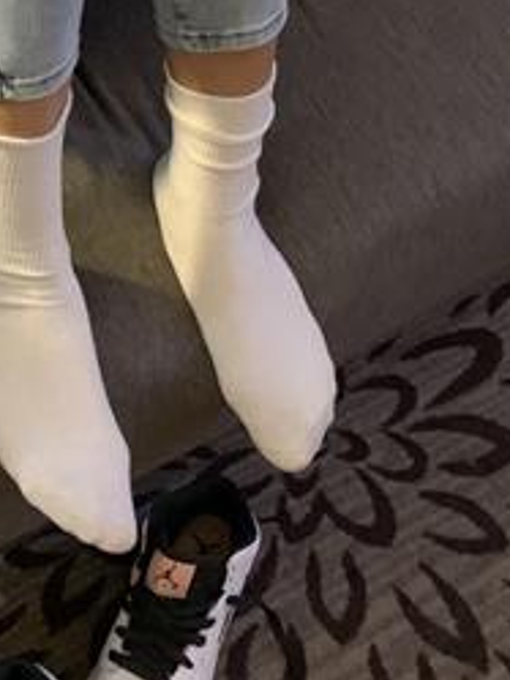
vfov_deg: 21.9
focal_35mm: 84
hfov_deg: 17.3
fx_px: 1649
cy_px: -90
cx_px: 38
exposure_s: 1/25
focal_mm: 4.25
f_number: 1.8
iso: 800
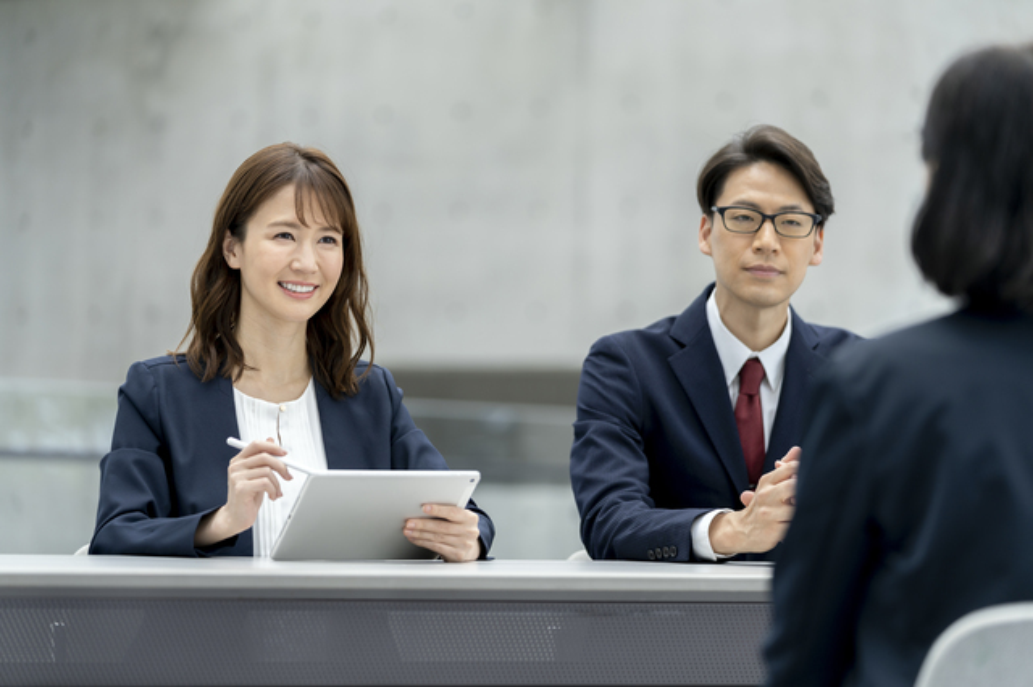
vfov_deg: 11.0
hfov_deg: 16.5
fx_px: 3556
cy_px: 344
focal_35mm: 124
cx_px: 516
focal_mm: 124
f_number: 2.8
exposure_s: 1/640
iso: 250
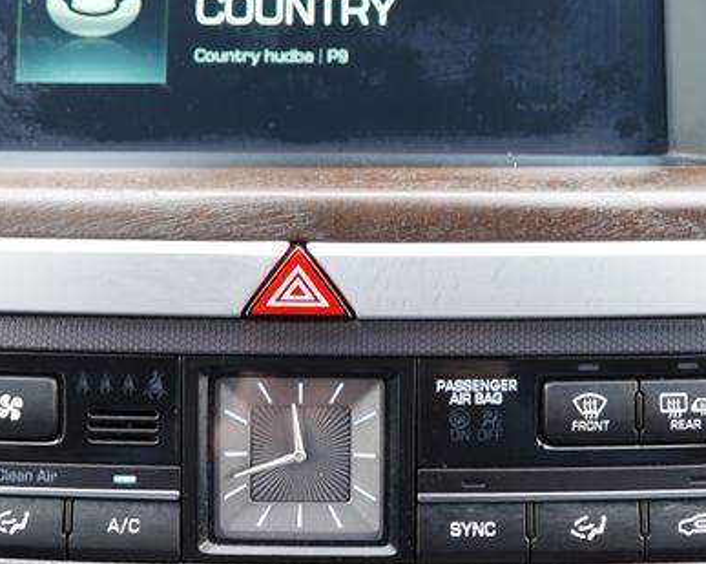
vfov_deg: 18.7
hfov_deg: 23.3
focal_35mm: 82
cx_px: 345
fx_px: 1712
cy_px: 238
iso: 400
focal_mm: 33
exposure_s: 1/60
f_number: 4
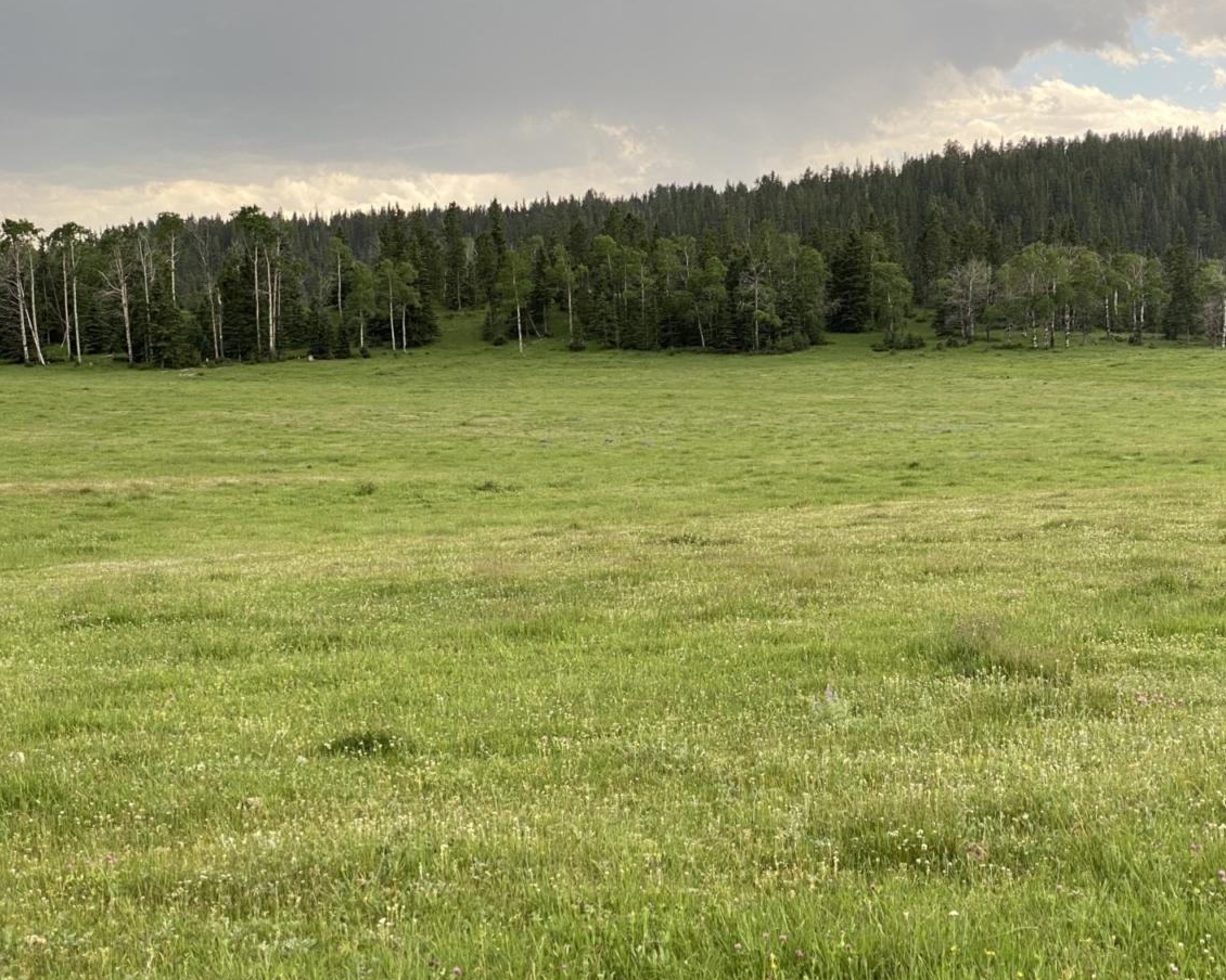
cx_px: 796
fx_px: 2504
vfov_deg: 22.1
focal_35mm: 69
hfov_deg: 27.4
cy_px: 567
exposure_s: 1/180
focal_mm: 6
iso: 20
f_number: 2
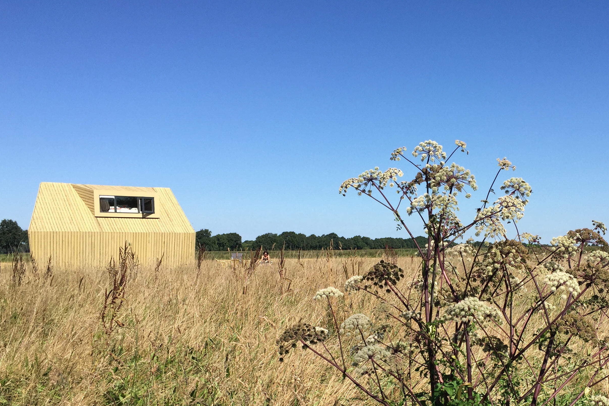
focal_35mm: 41
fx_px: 694
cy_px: 310
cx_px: 401
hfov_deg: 46.7
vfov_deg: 32.0
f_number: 2.2
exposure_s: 1/1980
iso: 32
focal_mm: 4.15
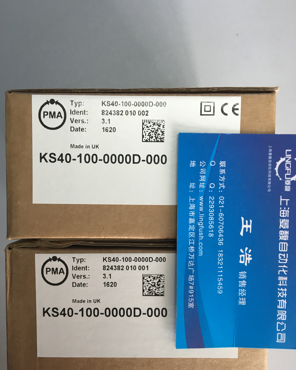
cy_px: 202
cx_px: 146
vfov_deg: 57.1
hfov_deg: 47.1
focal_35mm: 31
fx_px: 340
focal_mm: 4.15
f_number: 2.2
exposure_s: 1/33
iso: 80
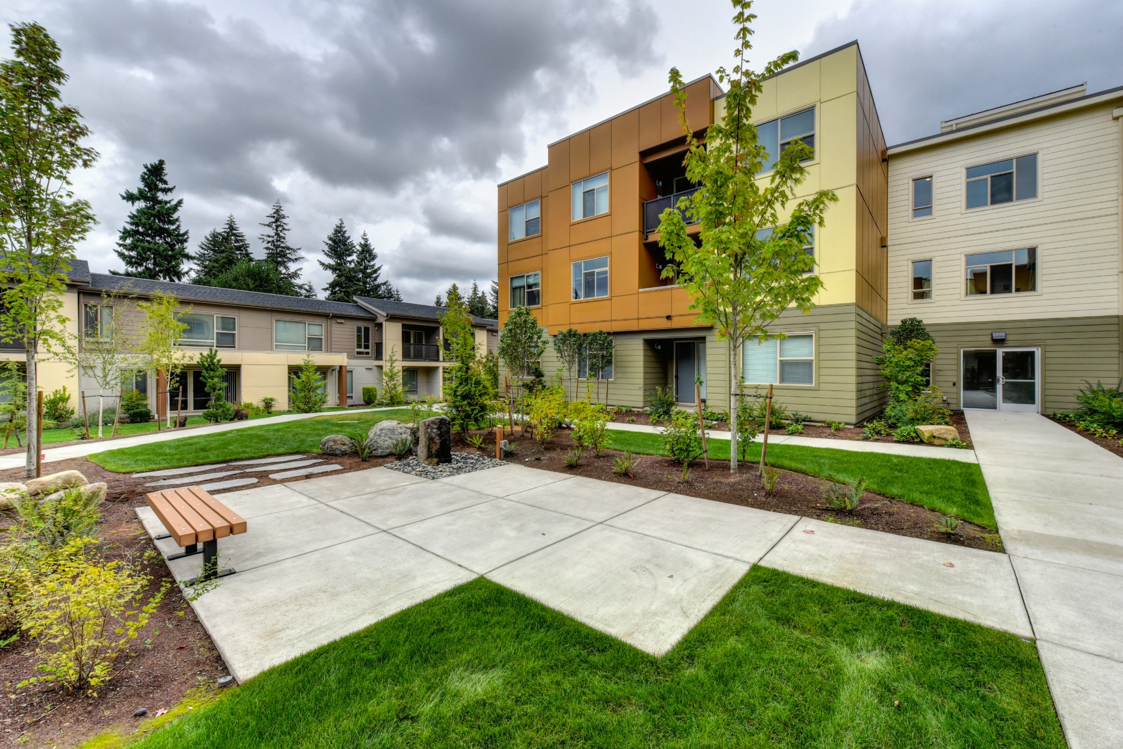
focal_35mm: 14
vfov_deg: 81.3
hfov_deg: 104.2
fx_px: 437
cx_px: 562
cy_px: 374
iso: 1600
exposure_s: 1/800
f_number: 14
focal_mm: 14
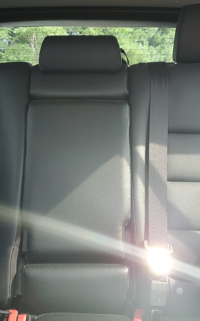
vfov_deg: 40.3
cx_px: 90
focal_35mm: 50
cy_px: 154
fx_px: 436
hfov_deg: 25.8
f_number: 1.5
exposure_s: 1/100
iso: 61
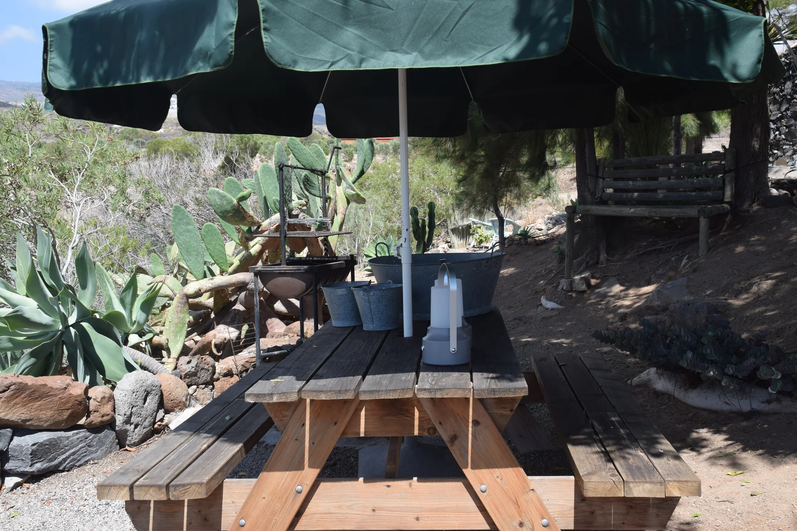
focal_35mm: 39
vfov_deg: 34.2
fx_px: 863
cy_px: 266
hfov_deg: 49.6
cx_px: 398
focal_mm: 26
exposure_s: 1/250
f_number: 8
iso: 250
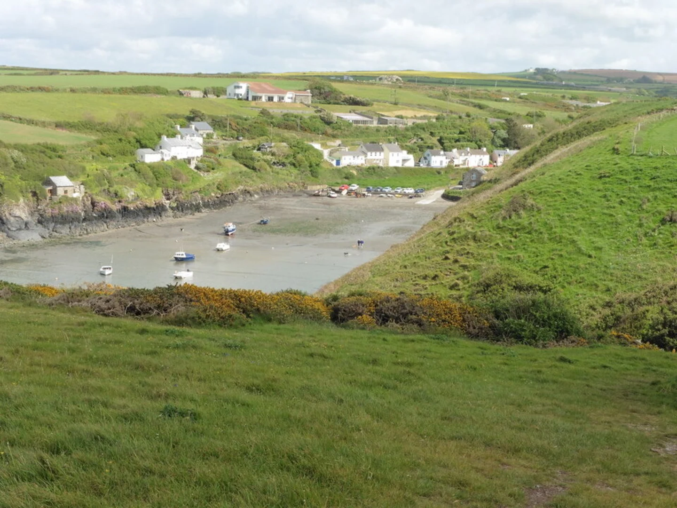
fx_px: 1213
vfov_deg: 23.7
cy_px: 254
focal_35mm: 62
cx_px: 338
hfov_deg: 31.2
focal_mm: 11
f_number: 5.6
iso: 100
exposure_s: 1/250
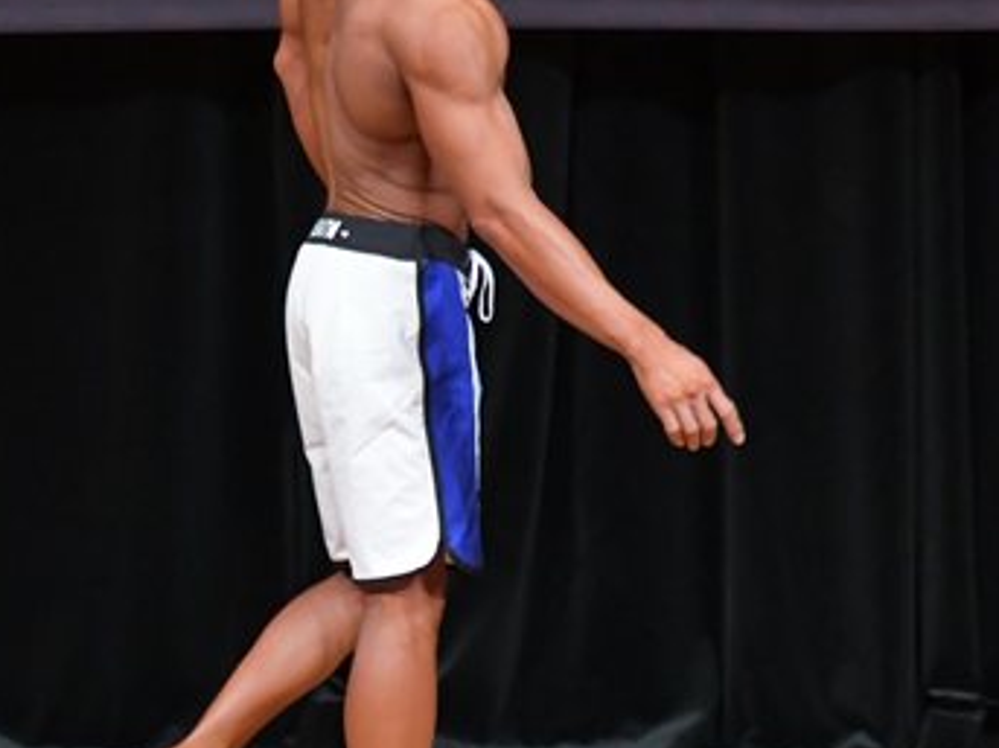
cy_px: 303
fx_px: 17858
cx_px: 345
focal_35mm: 619
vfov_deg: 2.4
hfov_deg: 3.2
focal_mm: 190
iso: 5000
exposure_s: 1/400
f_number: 5.6
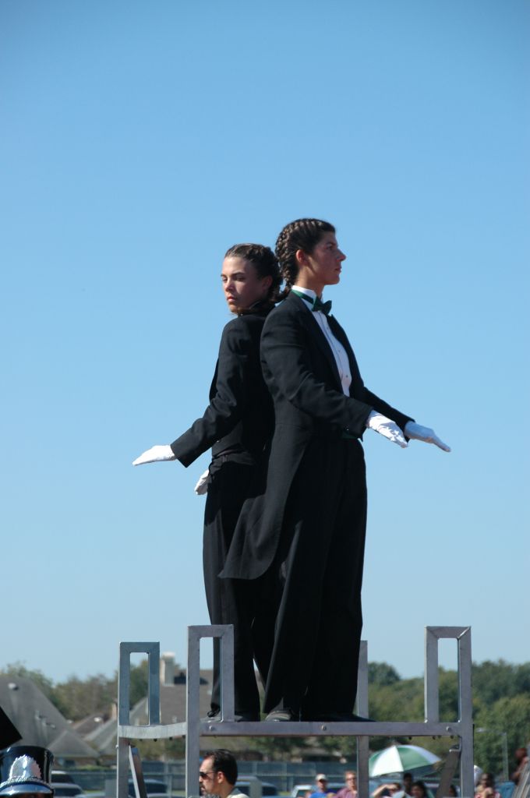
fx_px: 3985
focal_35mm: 180
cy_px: 399
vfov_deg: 11.4
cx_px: 265
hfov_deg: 7.6
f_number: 6.3
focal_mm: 120
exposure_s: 1/640
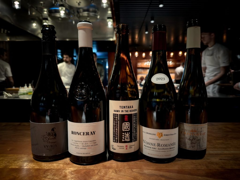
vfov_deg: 56.8
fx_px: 166
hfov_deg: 71.6
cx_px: 120
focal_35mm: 24
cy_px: 90
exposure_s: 1/18
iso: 640
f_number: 1.78
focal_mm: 6.76
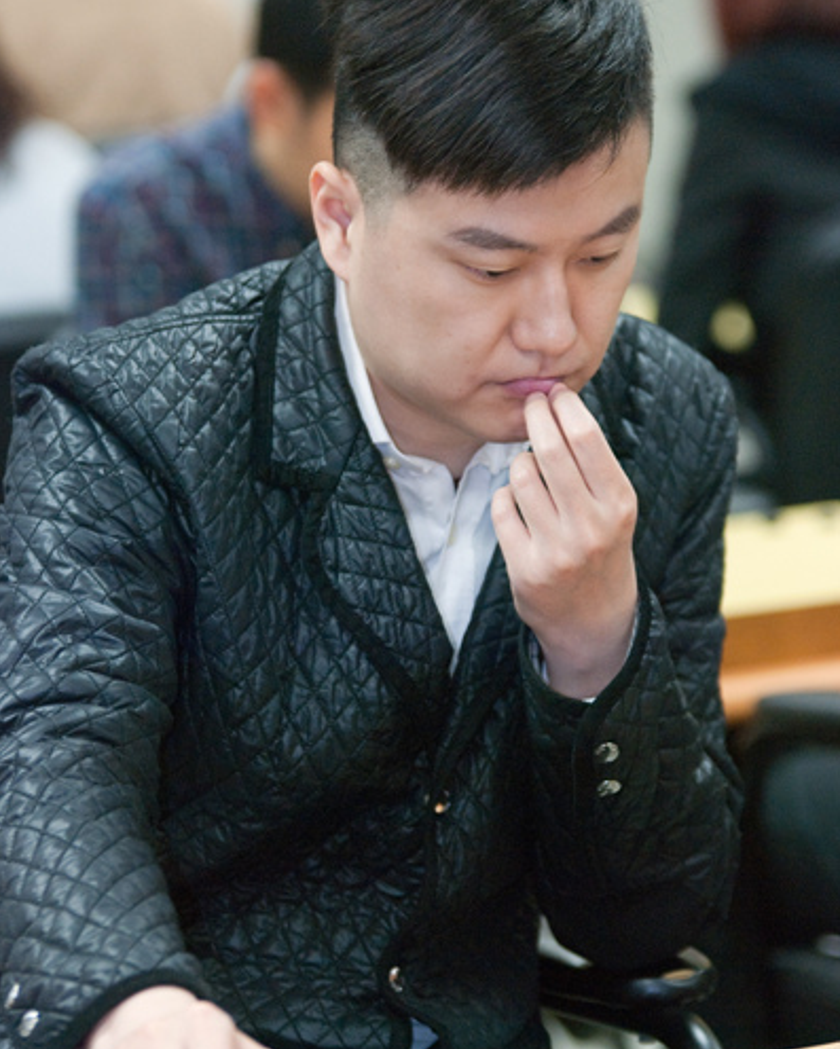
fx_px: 7394
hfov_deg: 6.5
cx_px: 419
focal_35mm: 238
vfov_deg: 8.1
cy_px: 560
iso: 400
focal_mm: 140
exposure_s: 1/60
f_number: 3.2
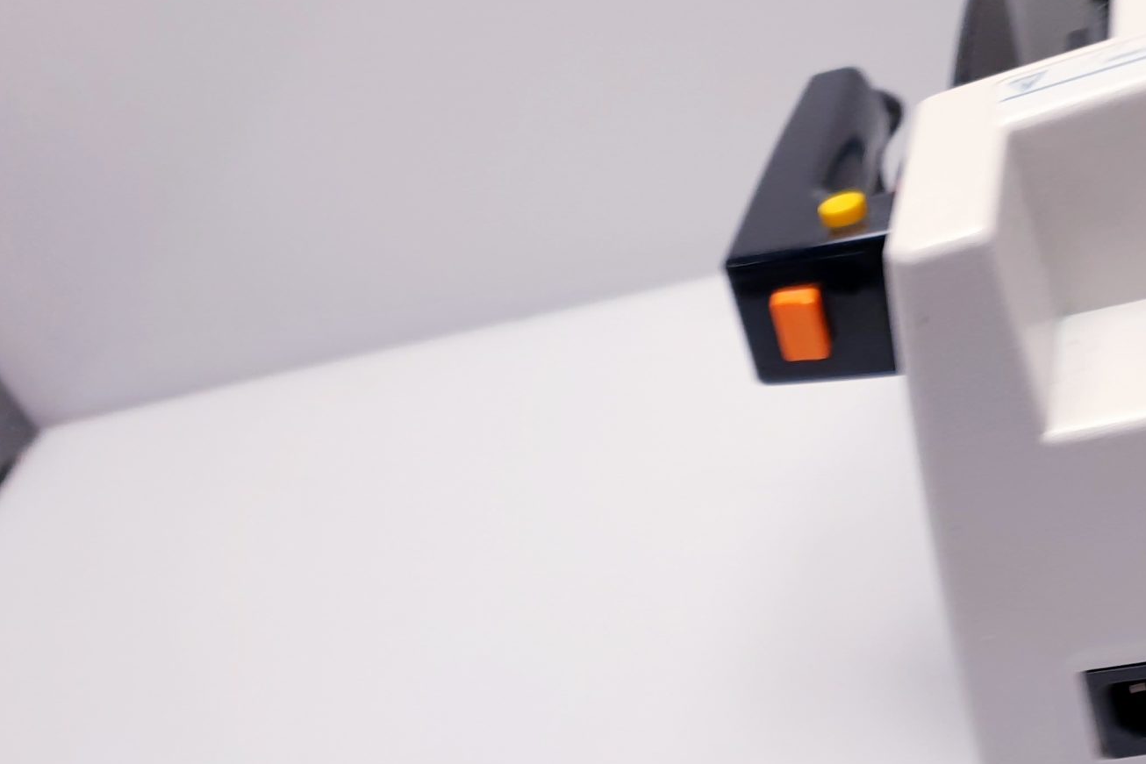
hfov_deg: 37.0
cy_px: 775
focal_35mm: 53
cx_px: 799
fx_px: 1687
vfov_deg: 24.3
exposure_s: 1/186
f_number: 1.5
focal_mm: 4.3
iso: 50
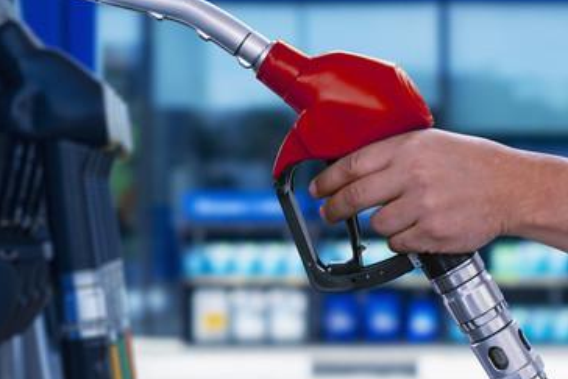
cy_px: 122
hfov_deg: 13.8
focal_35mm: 149
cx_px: 211
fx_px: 2352
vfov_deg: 9.2
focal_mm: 50
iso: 100
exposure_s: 1/500
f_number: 3.5
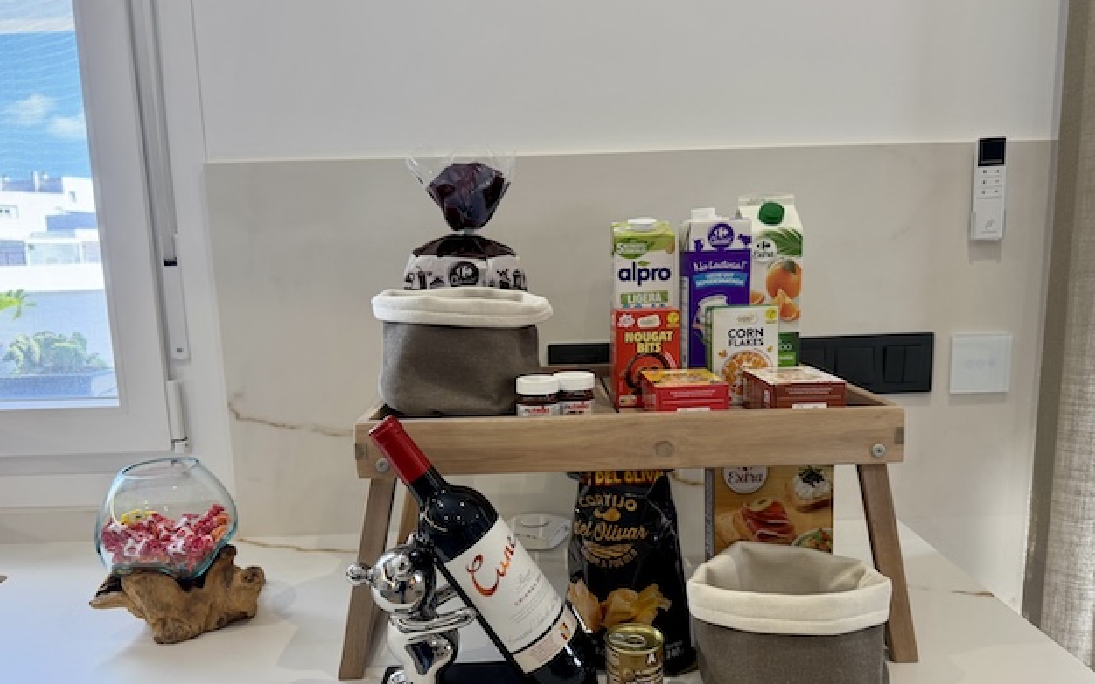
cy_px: 381
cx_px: 551
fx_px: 776
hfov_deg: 70.4
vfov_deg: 47.5
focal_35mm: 26
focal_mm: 6.76
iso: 100
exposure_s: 1/188
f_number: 1.78
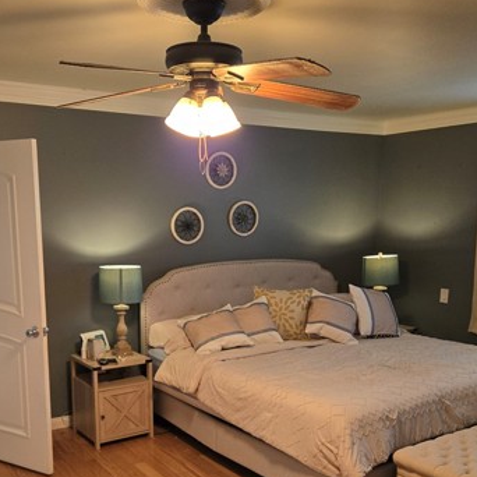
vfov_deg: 43.2
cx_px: 211
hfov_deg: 43.8
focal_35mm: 38
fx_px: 592
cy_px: 318
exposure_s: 1/120
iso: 320
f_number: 1.8
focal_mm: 5.4
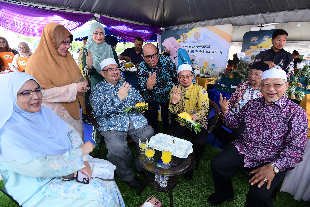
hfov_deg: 96.7
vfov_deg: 73.7
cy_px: 104
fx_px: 138
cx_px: 155
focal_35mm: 16
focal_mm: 16
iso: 800
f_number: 5.6
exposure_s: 1/200
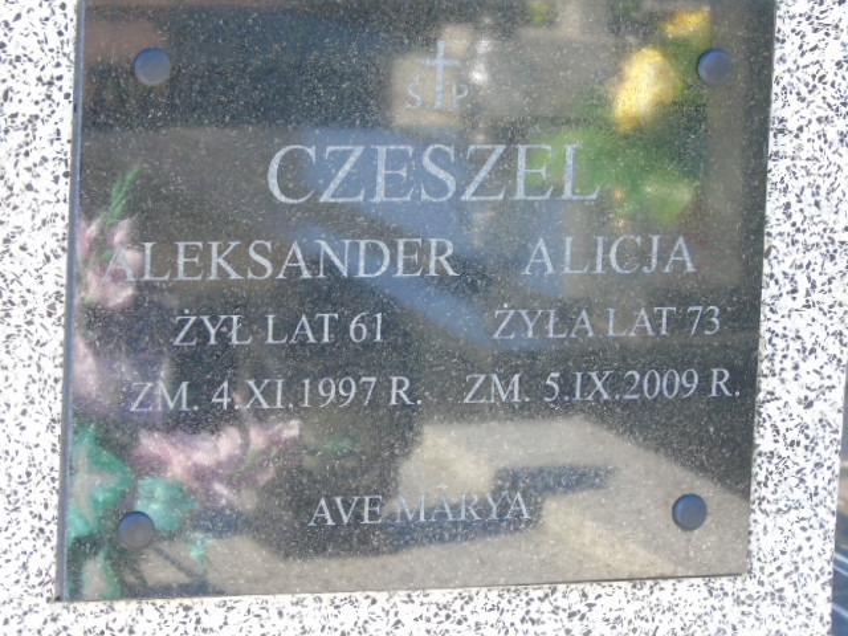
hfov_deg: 10.6
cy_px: 318
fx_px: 4557
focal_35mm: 186
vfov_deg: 8.0
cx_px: 424
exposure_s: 1/100
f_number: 5
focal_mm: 33
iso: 400
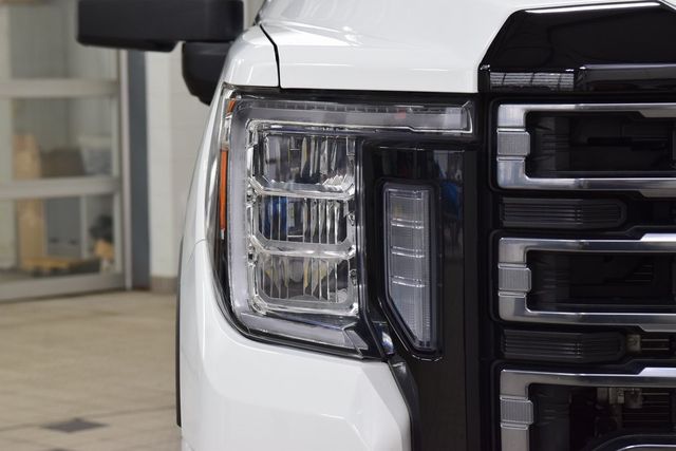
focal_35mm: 105
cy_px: 226
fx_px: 1972
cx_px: 338
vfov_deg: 13.0
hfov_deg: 19.5
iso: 900
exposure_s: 1/30
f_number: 7.1
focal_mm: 70
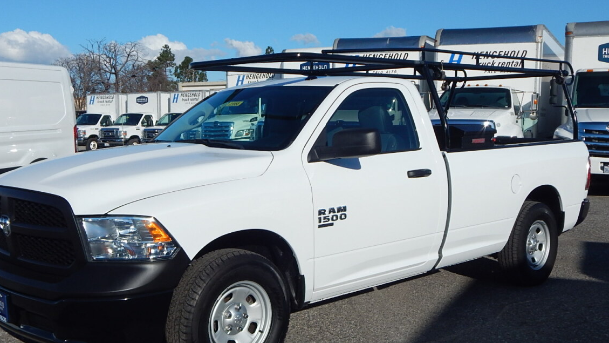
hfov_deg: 48.3
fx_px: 678
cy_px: 207
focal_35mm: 42
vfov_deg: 28.3
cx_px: 283
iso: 125
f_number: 6.7
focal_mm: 6.1
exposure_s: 1/1250
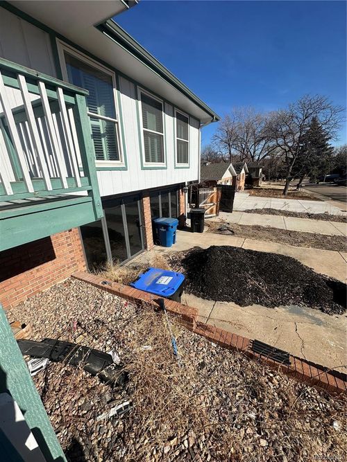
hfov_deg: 85.7
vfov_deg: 102.1
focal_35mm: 14
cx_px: 174
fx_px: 187
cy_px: 231
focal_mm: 2.22
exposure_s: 1/2817
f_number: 2.2
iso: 50
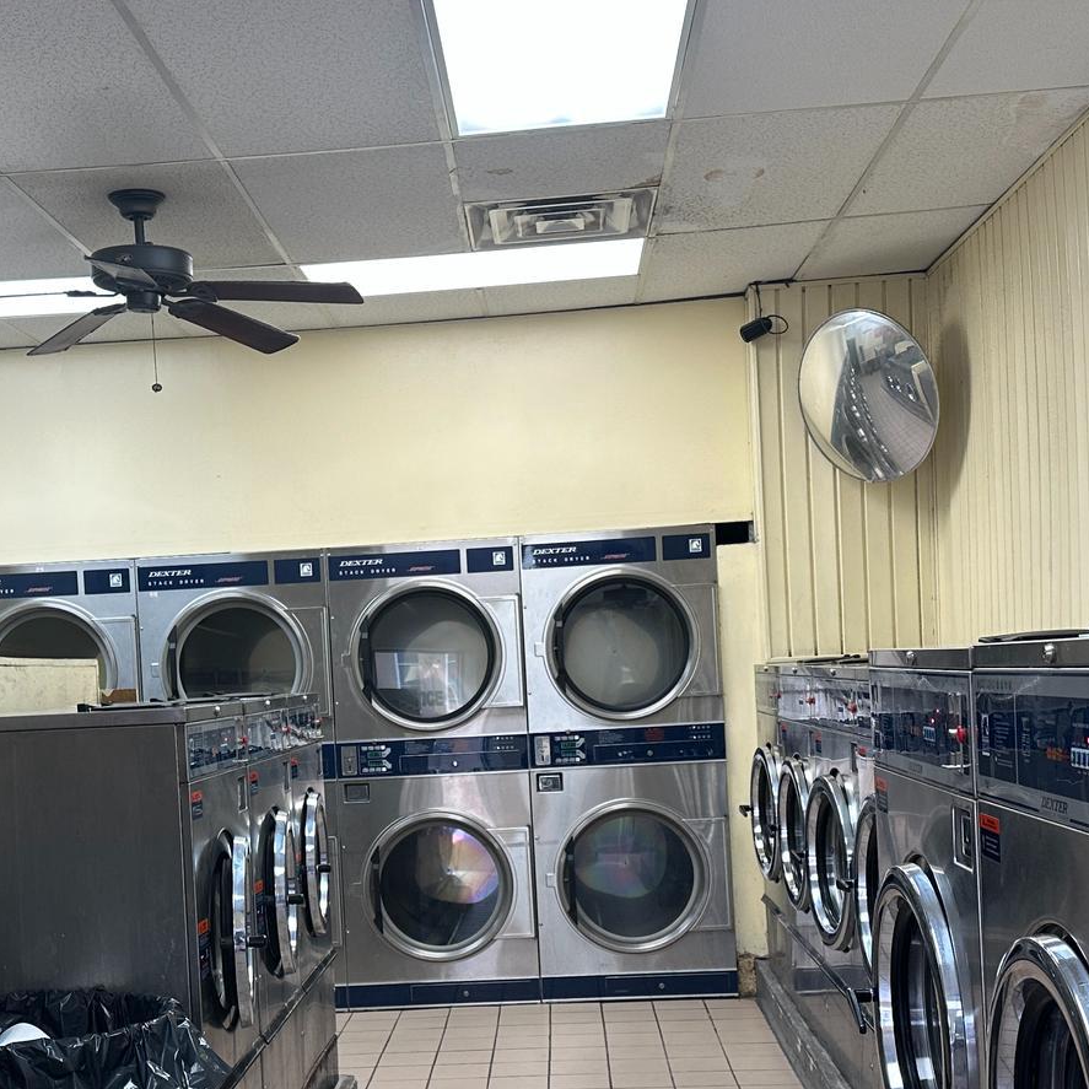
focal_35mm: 49
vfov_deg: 34.3
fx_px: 1744
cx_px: 409
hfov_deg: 34.5
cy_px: 737
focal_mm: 6.86
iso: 125
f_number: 1.78
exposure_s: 1/120
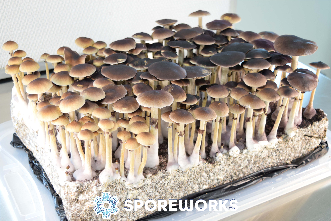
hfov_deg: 37.9
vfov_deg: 25.8
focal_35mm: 52
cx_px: 166
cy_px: 110
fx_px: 483
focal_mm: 35
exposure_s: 1/60
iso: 720
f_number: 4.5
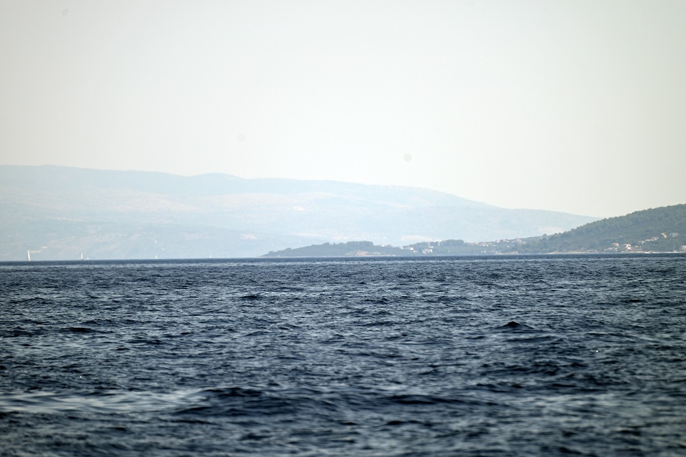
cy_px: 228
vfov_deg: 4.6
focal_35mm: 301
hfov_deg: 6.8
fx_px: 5736
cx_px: 343
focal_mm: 300
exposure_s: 1/1000
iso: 100
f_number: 5.6
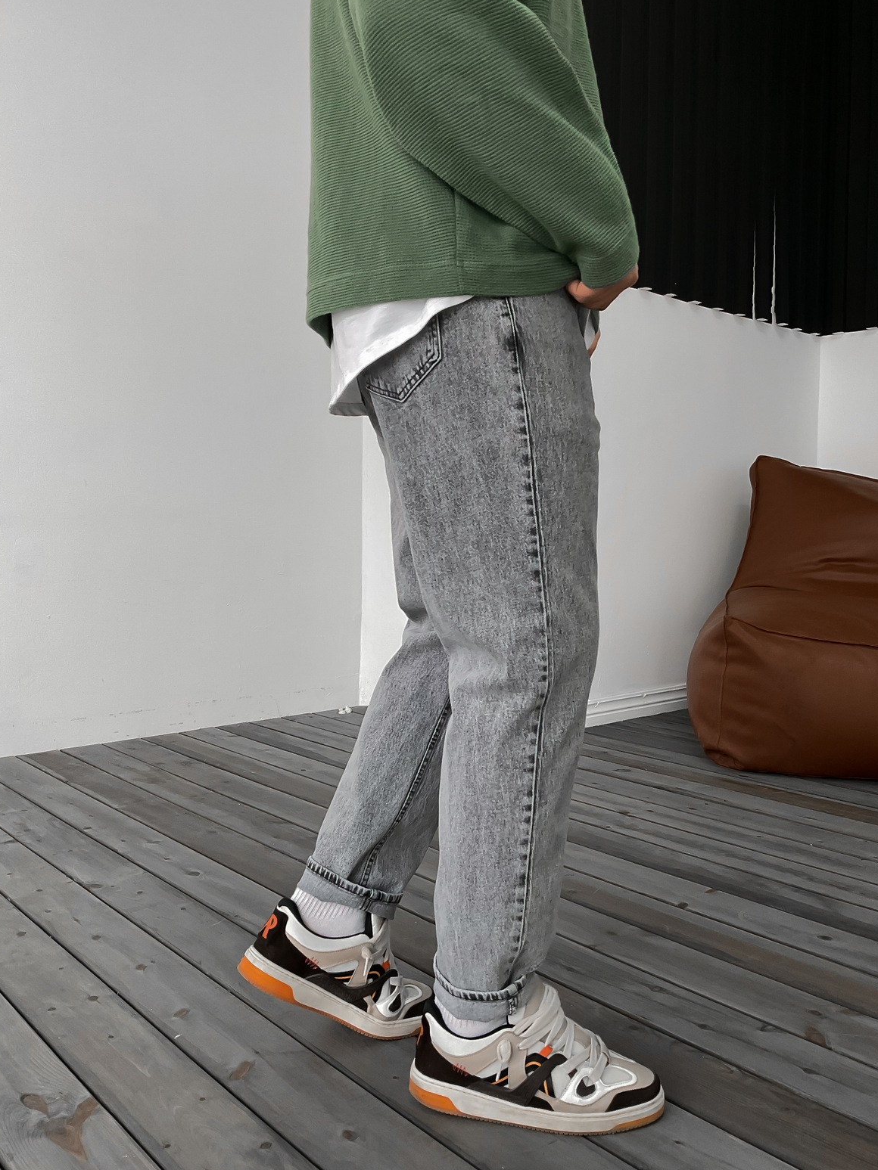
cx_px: 444
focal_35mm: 30
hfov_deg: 46.8
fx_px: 1015
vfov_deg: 60.0
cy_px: 595
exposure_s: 1/120
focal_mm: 3
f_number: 1.8
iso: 50
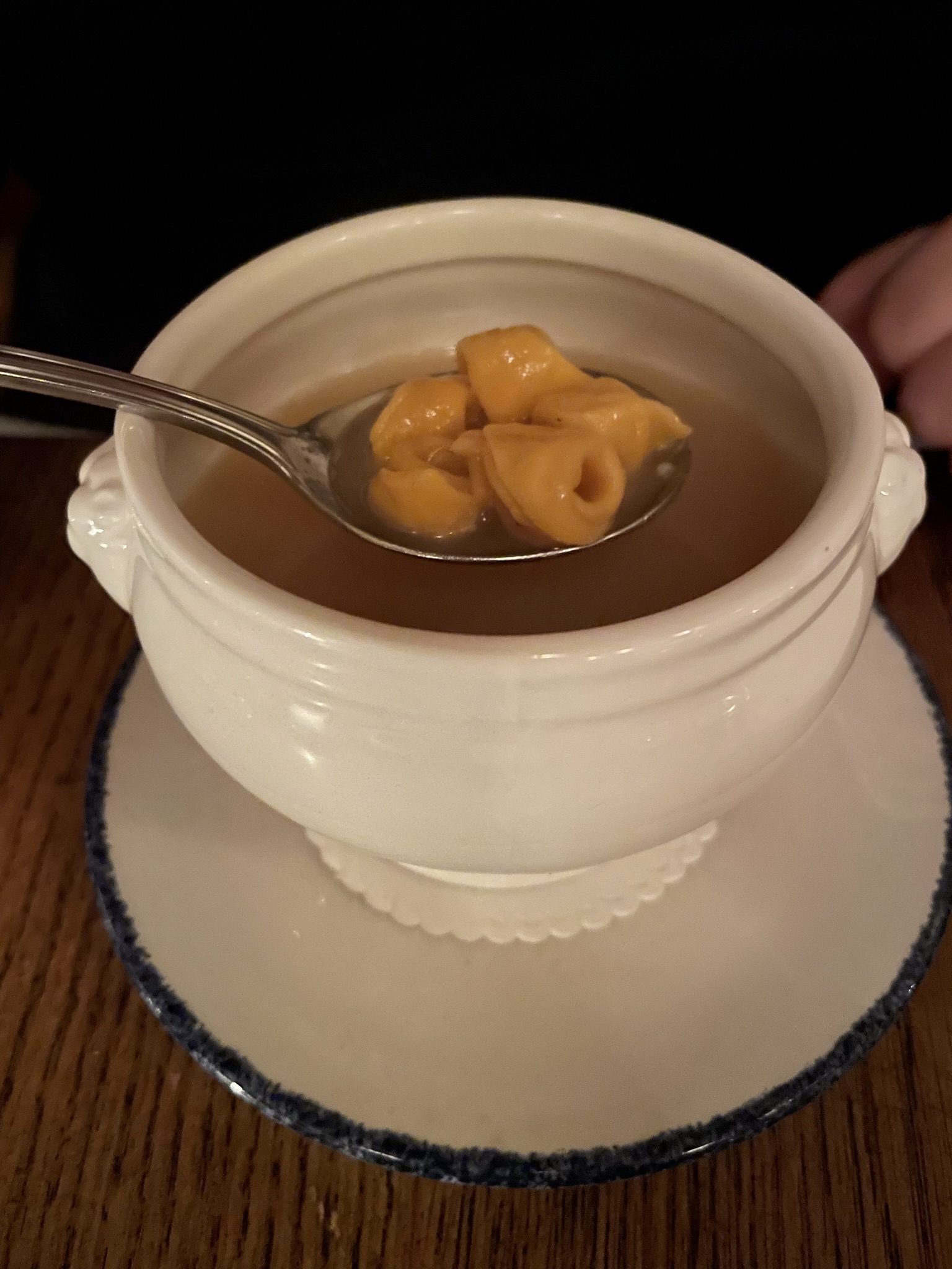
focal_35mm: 26
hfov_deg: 53.1
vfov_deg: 67.3
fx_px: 953
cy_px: 634
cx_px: 476
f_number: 1.6
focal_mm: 4.2
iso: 640
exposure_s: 1/7
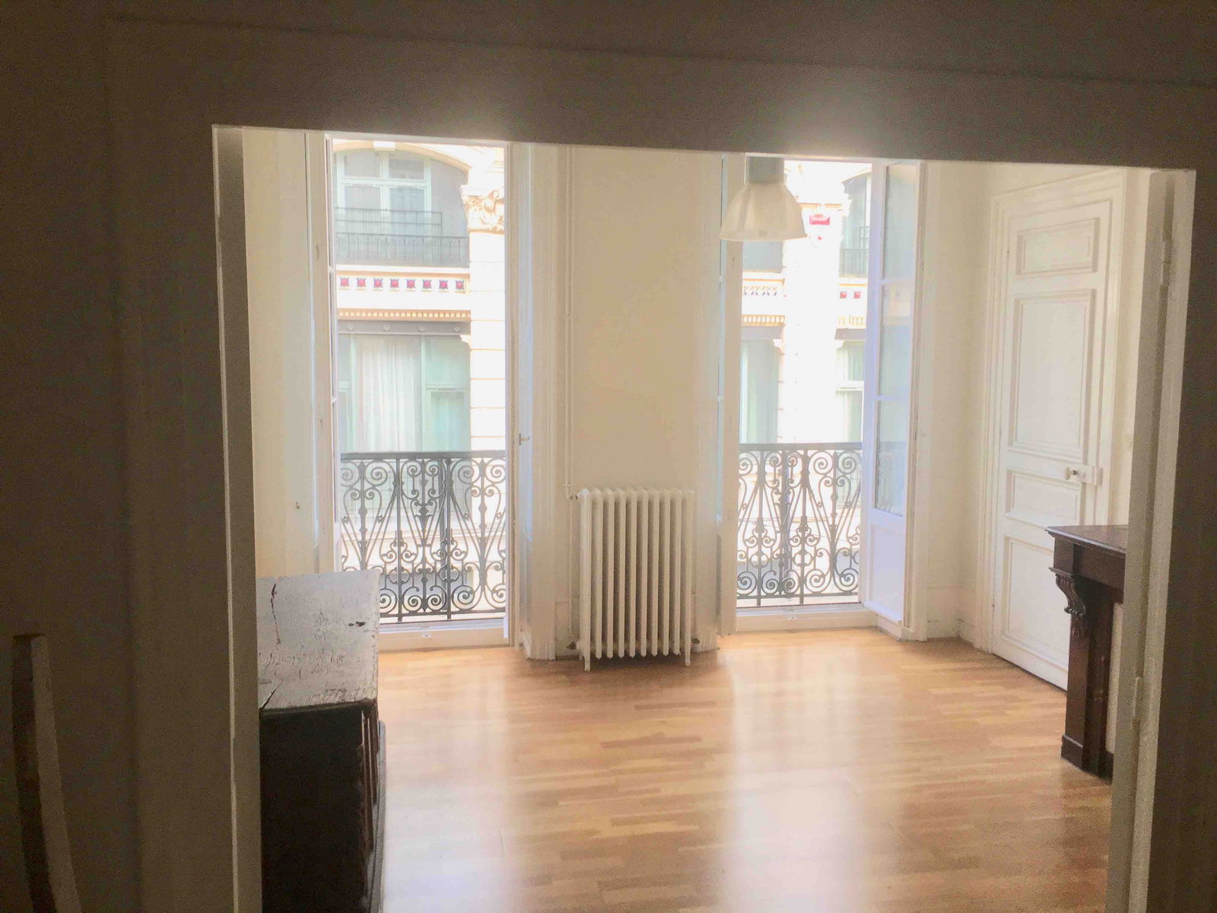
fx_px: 1020
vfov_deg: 48.2
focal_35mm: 29
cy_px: 456
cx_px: 608
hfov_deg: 61.7
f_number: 2.2
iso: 40
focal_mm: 4.15
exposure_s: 1/100
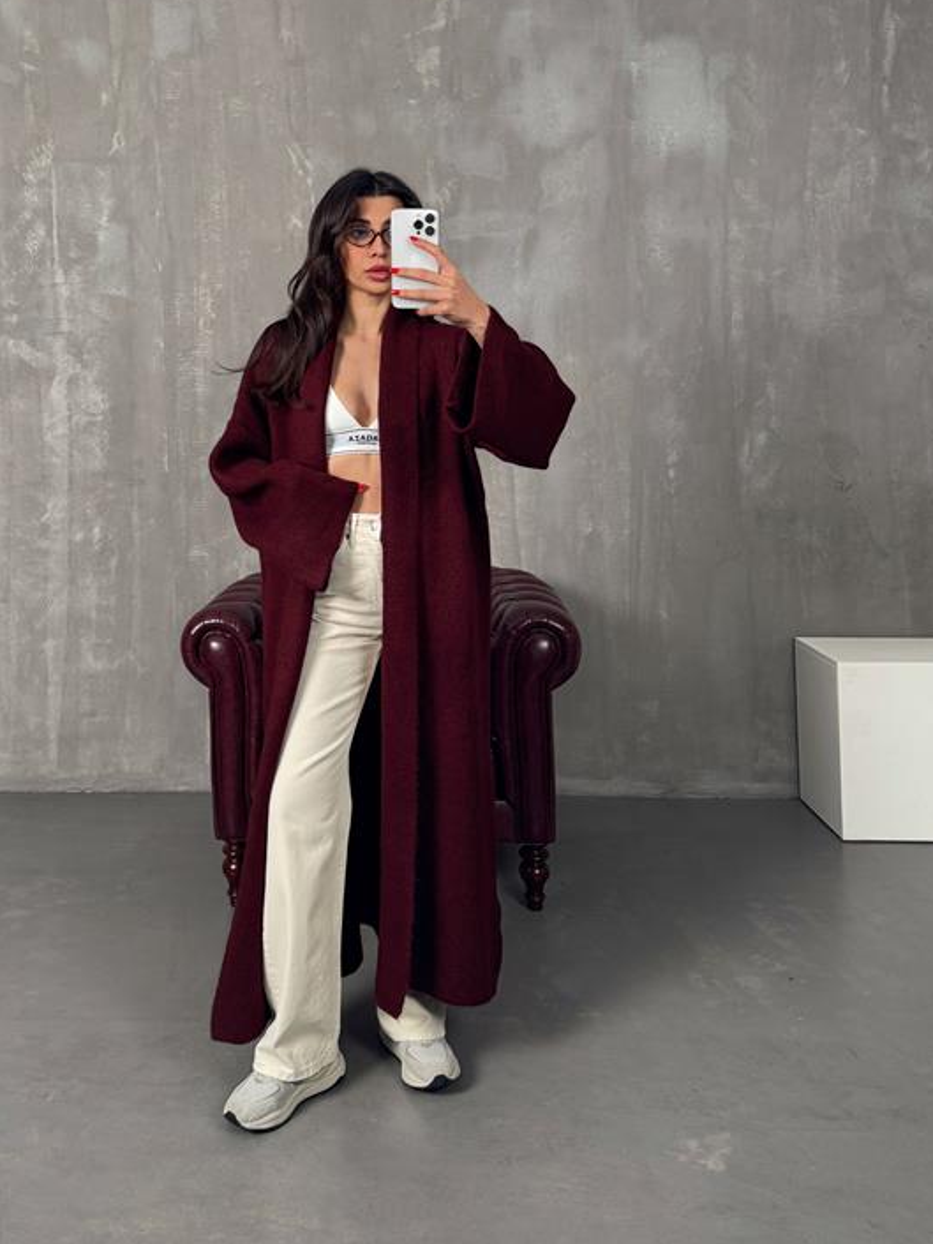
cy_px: 438
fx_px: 1150
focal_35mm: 32
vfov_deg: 55.9
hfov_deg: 44.0
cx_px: 392
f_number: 1.78
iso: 200
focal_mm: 6.76
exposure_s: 1/101
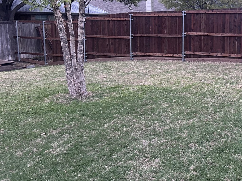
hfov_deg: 35.5
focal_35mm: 52
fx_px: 364
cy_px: 77
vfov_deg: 28.0
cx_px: 197
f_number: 1.5
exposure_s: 1/60
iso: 400
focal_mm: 5.7
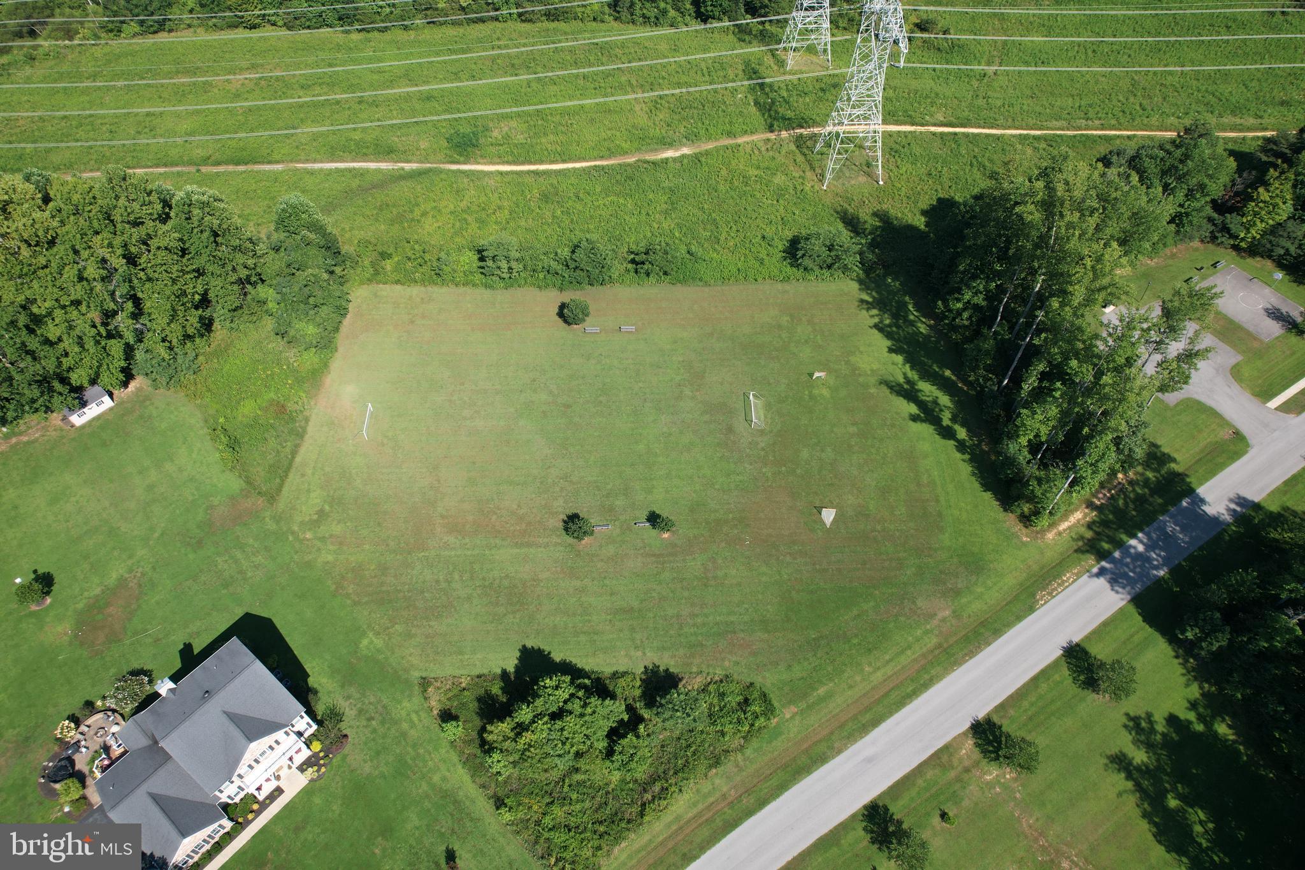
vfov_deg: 57.2
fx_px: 797
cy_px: 435
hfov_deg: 78.6
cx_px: 652
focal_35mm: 22
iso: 100
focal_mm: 8.38
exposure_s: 1/320
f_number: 2.8
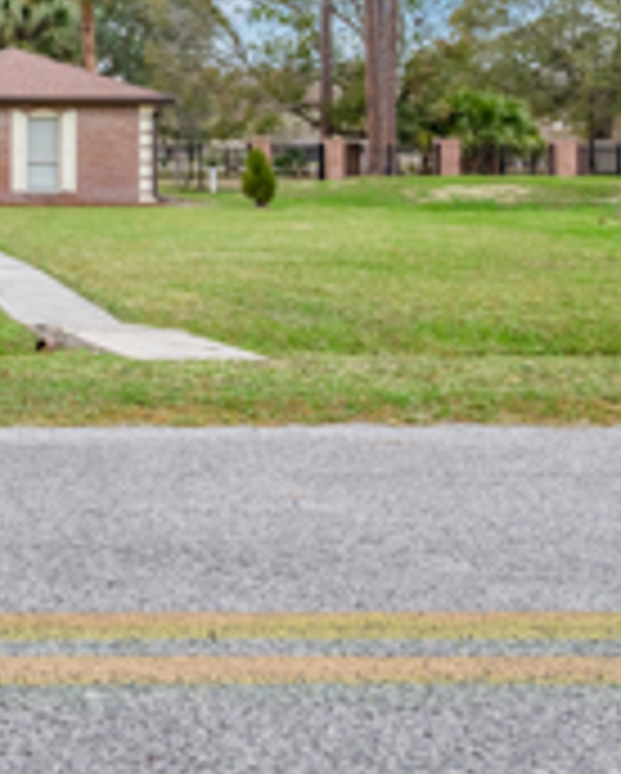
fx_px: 1124
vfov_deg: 36.5
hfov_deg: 24.2
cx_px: -308
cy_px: 135
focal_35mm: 49
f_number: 9
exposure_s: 1/1600
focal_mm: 20
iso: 400
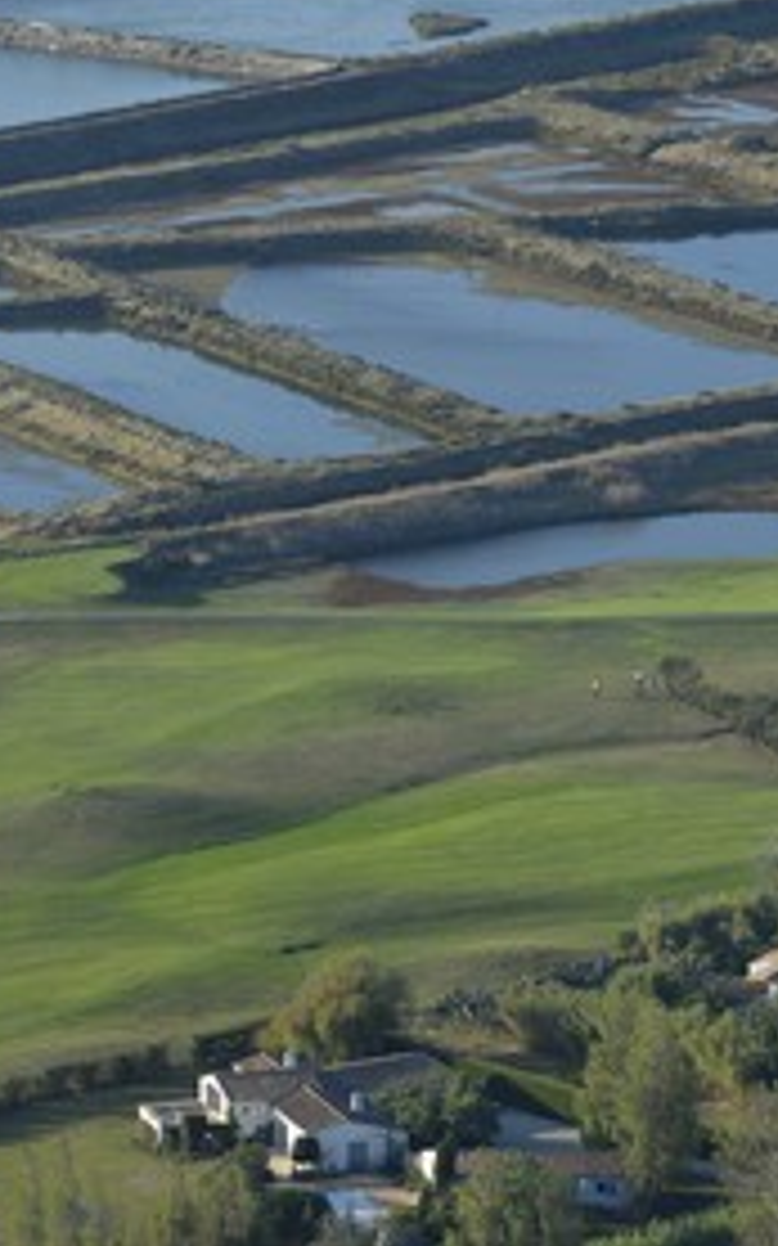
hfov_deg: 4.7
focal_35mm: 278
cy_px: 621
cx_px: 886
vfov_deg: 7.6
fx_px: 9436
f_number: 5.6
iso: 100
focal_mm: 120
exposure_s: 1/250
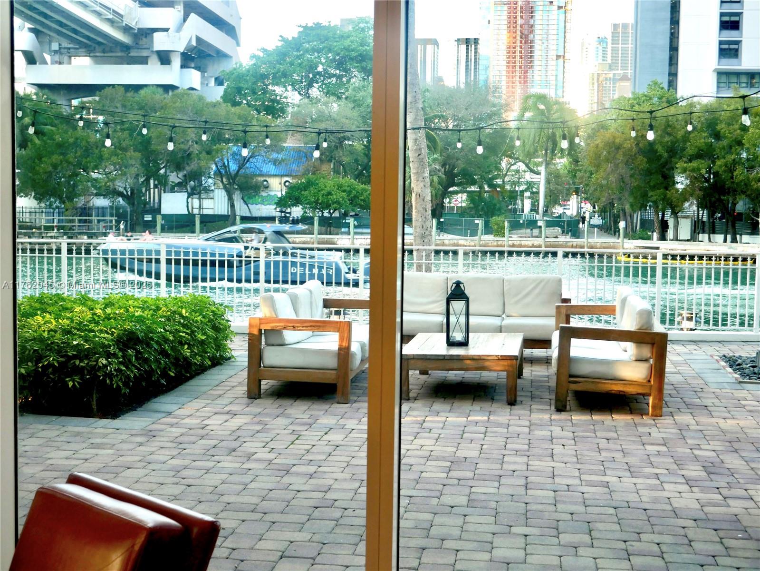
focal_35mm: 52
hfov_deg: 36.8
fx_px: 1142
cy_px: 286
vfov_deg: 28.0
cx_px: 380
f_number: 5.3
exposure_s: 1/60
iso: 320
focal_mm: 26
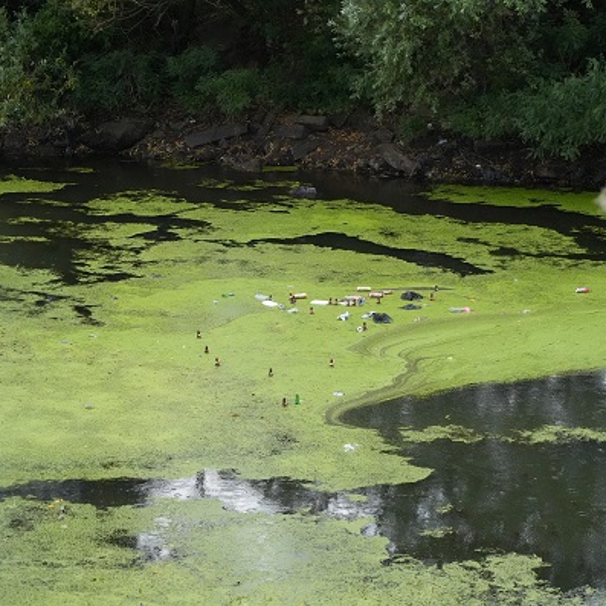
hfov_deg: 19.3
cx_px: 380
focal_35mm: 90
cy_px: 304
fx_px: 1783
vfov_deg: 19.3
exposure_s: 1/8000
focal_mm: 70
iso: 10000
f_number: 5
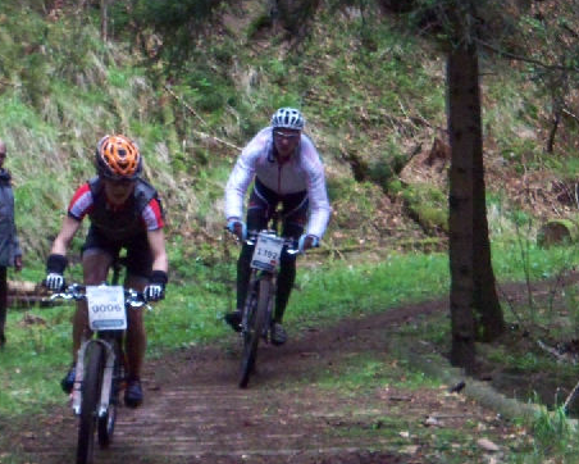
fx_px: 3463
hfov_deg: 9.5
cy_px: 276
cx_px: 391
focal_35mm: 202
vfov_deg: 7.7
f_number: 4.4
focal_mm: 19.2
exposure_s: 1/125
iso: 400
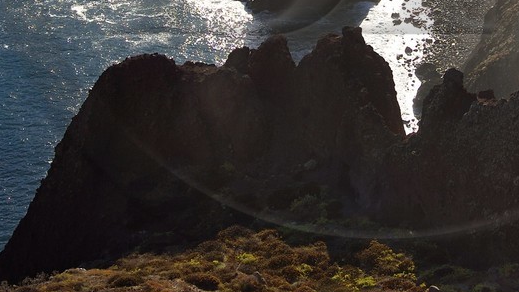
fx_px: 1376
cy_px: -128
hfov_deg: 21.2
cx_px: 382
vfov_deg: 11.7
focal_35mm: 100
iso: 200
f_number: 6.3
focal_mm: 31
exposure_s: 1/2000
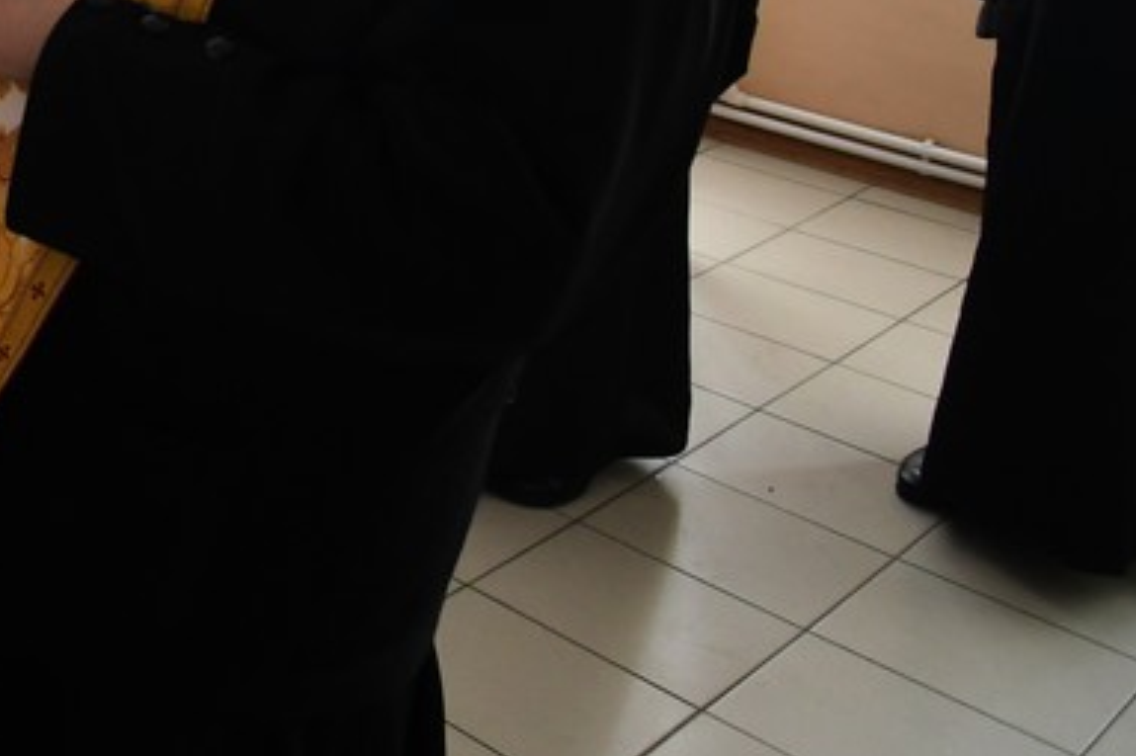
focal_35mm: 47
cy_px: -213
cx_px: -567
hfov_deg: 28.0
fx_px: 1482
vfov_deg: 25.0
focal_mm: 10
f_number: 4.5
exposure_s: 1/125
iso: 1250
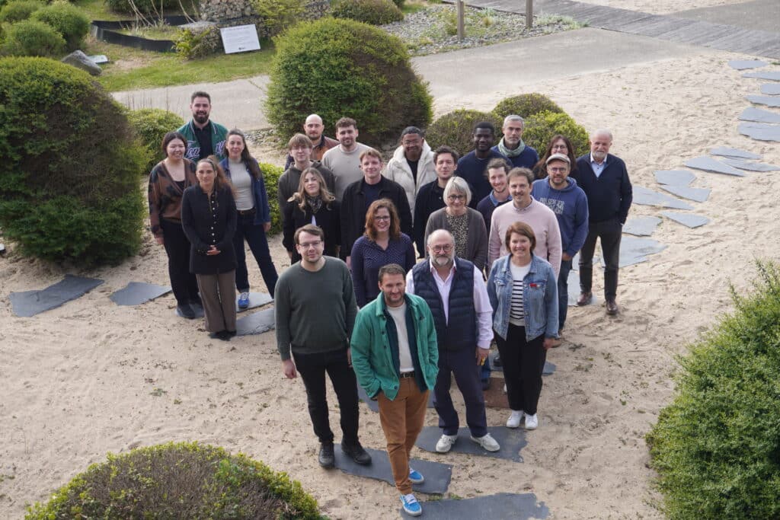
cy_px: 260
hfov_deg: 38.9
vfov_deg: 26.5
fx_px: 1105
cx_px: 390
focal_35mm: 51
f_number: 5
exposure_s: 1/160
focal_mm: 34
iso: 100
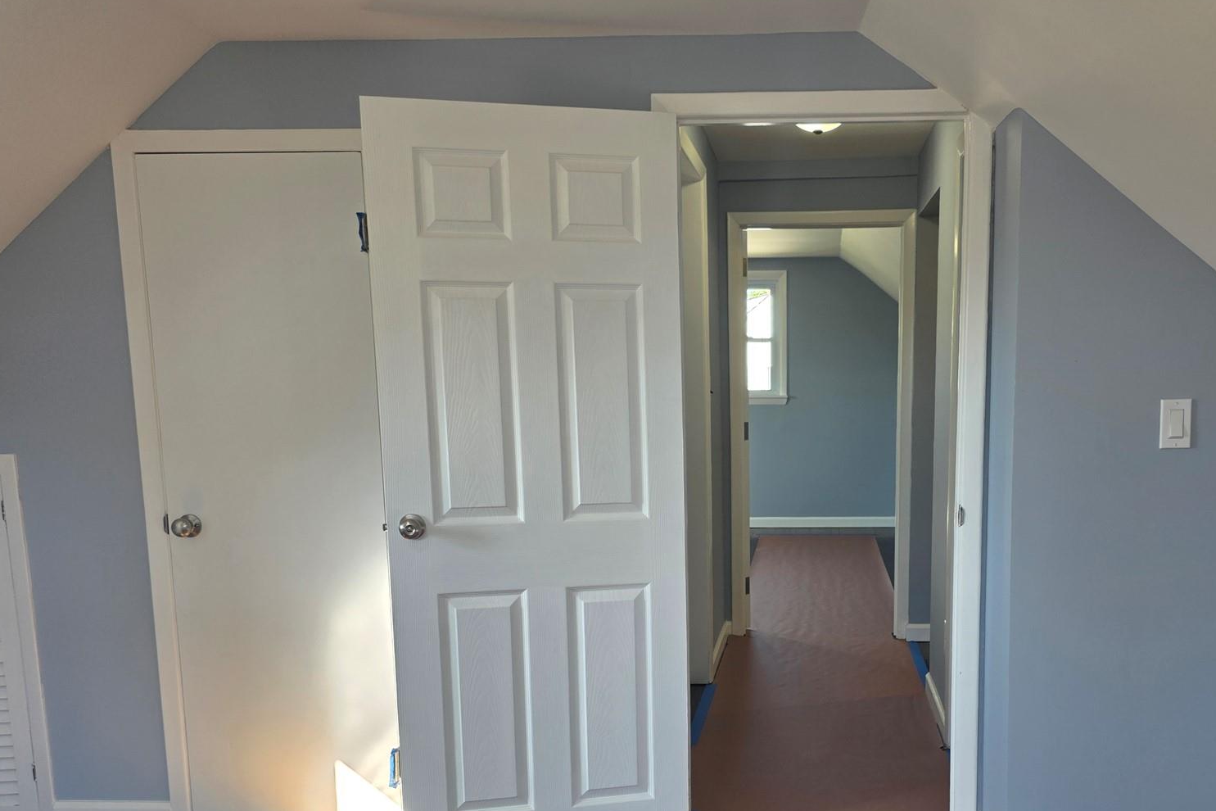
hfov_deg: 56.5
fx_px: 1115
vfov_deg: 39.4
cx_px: 766
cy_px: 553
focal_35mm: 33
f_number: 1.7
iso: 64
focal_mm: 6.3
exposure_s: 1/120
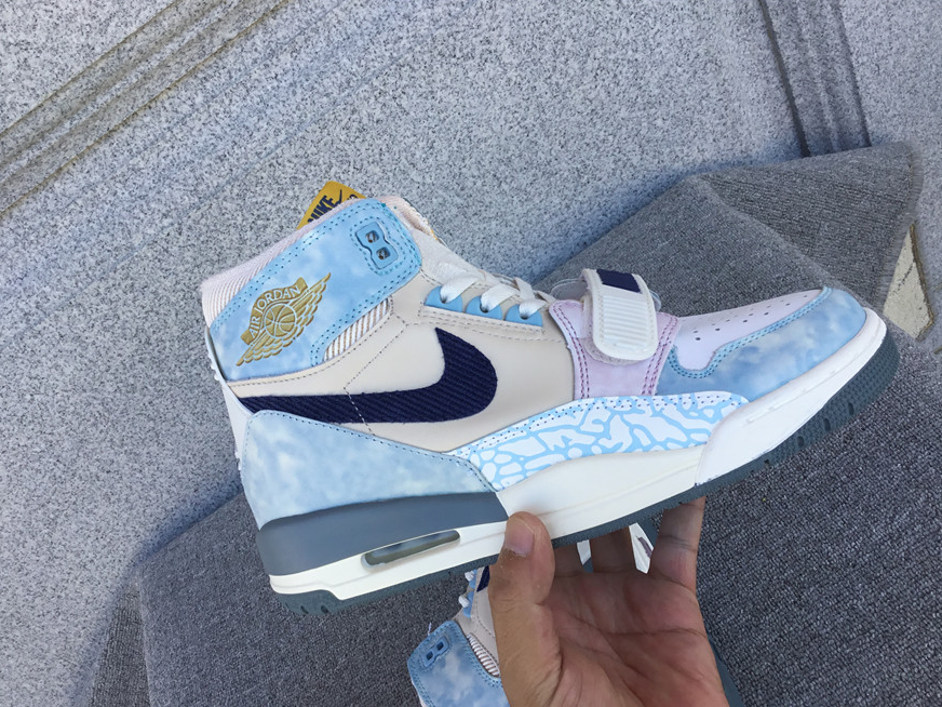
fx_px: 871
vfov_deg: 44.2
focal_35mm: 32
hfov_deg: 56.8
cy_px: 363
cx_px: 466
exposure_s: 1/195
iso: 25
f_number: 2.4
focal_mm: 3.3
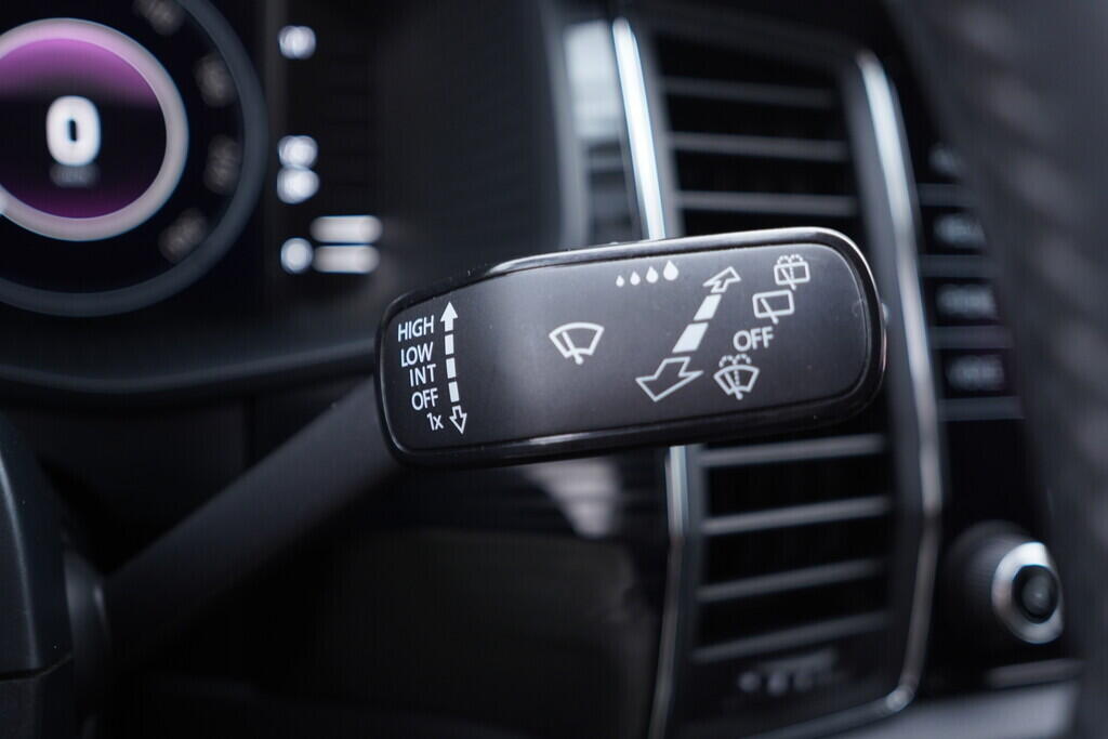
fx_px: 1108
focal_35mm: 36
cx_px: 554
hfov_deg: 53.1
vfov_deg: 36.9
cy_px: 370
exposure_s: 1/40
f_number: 2.8
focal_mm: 24
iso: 400
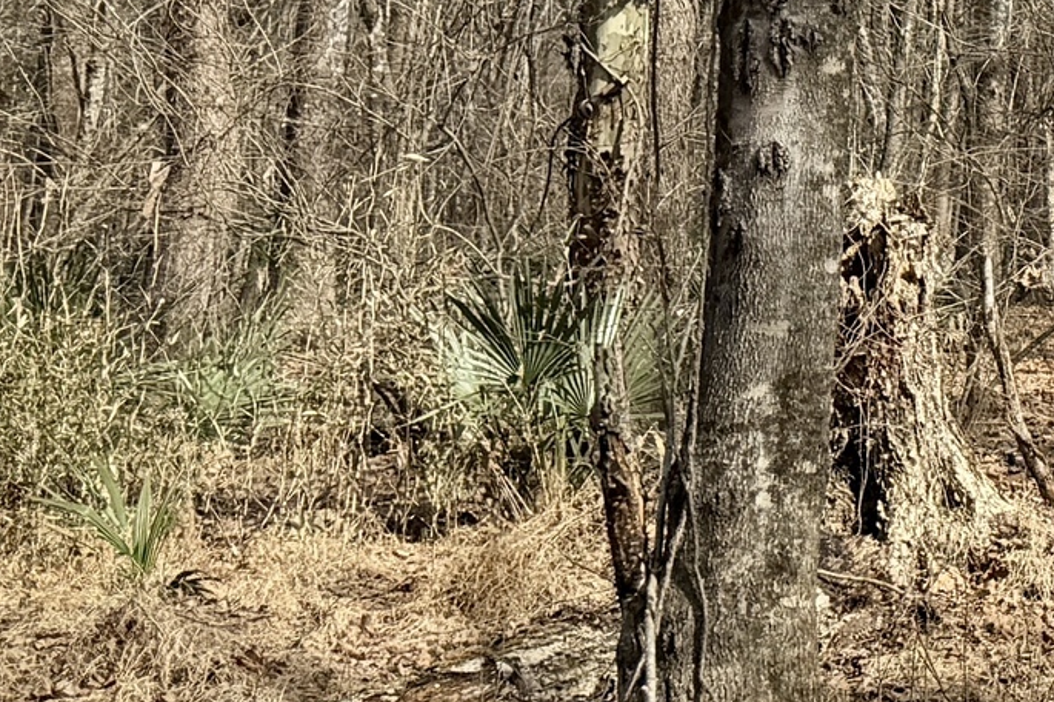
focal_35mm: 112
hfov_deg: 14.2
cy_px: -172
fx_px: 3277
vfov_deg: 11.9
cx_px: 2310
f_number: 1.78
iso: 80
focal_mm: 6.76
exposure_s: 1/1727
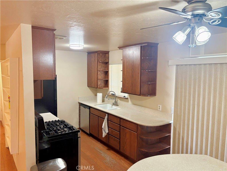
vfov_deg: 53.1
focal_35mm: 26
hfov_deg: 67.3
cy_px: 86
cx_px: 114
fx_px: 170
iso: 250
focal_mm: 5.96
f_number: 1.6
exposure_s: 1/60
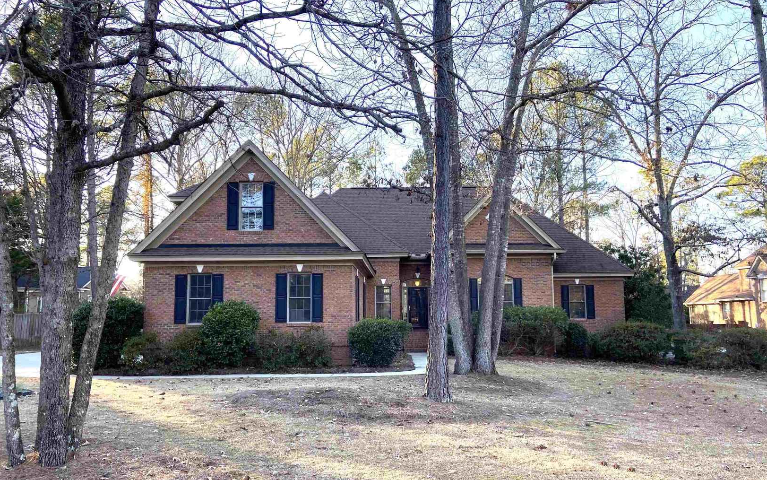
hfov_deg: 66.5
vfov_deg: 44.5
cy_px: 264
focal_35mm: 28
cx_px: 388
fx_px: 585
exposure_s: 1/266
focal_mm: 4.25
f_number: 1.8
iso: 32
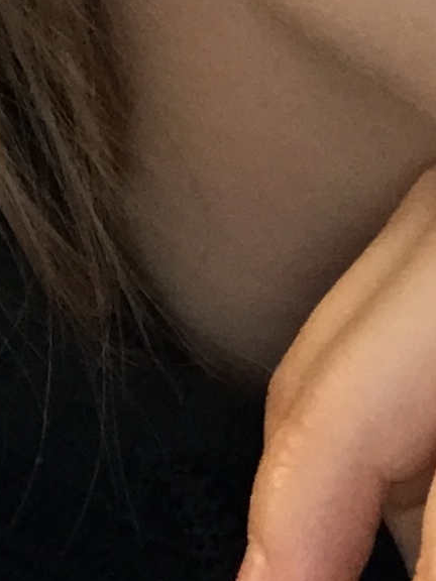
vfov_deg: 12.5
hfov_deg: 10.2
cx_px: 631
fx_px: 2368
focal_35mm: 141
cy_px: -547
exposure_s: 1/30
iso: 125
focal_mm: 2.87
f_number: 2.2
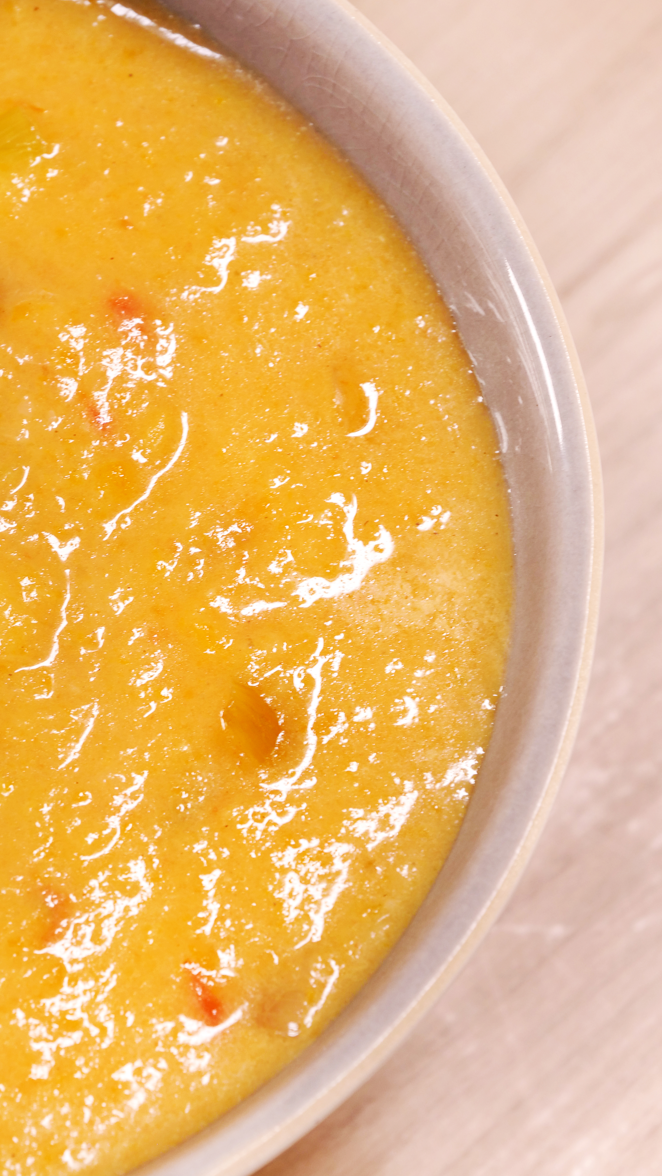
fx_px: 4867
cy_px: 556
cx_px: 285
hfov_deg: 7.8
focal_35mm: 156
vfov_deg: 13.8
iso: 200
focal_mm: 60
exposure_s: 1/50
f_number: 8
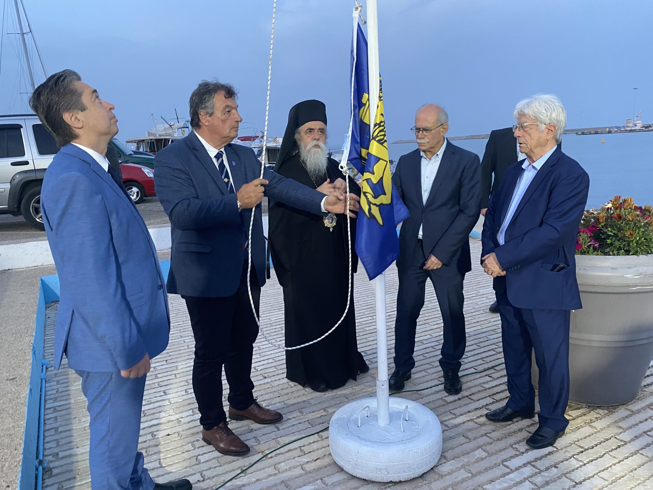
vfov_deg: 53.1
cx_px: 326
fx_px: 490
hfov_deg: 67.3
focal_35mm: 26
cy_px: 245
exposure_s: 1/50
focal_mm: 4.25
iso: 250
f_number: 1.8
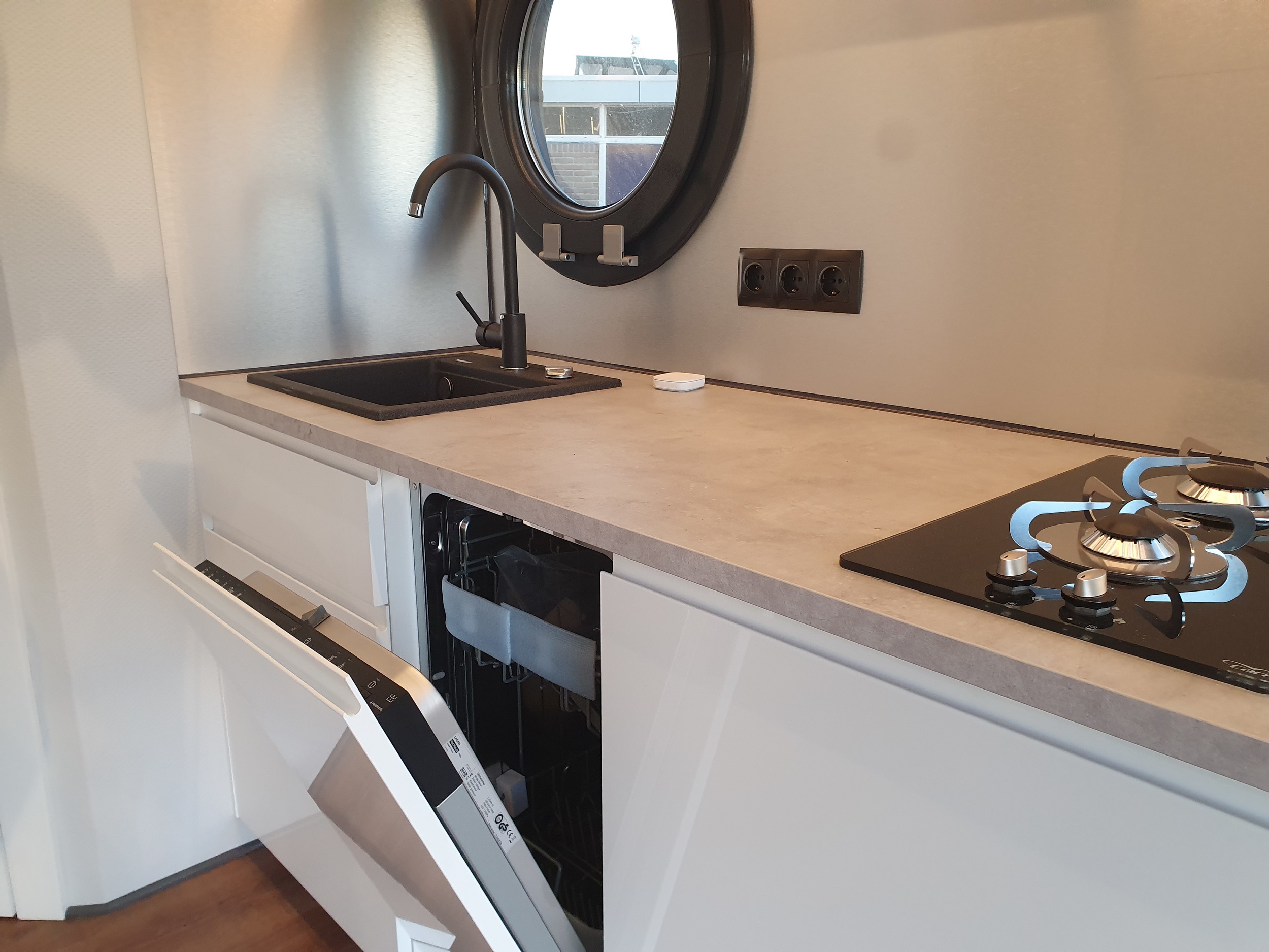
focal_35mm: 26
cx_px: 634
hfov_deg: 67.3
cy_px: 476
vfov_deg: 53.1
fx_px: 953
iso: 250
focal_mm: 4.32
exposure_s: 1/100
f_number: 2.4
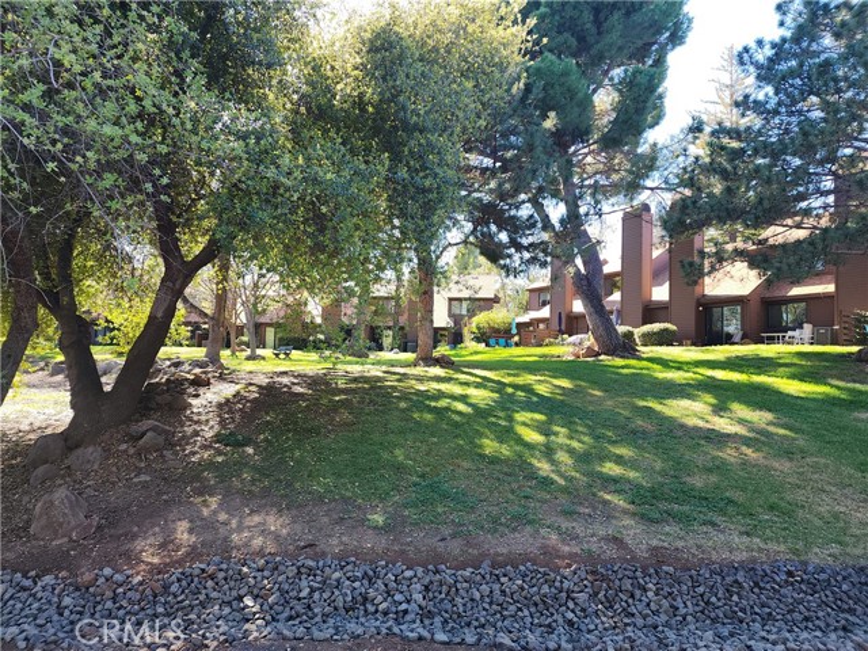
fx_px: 577
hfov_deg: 73.9
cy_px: 326
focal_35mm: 23
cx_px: 434
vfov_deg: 58.9
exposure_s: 1/120
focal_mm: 6.4
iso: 20
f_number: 1.8
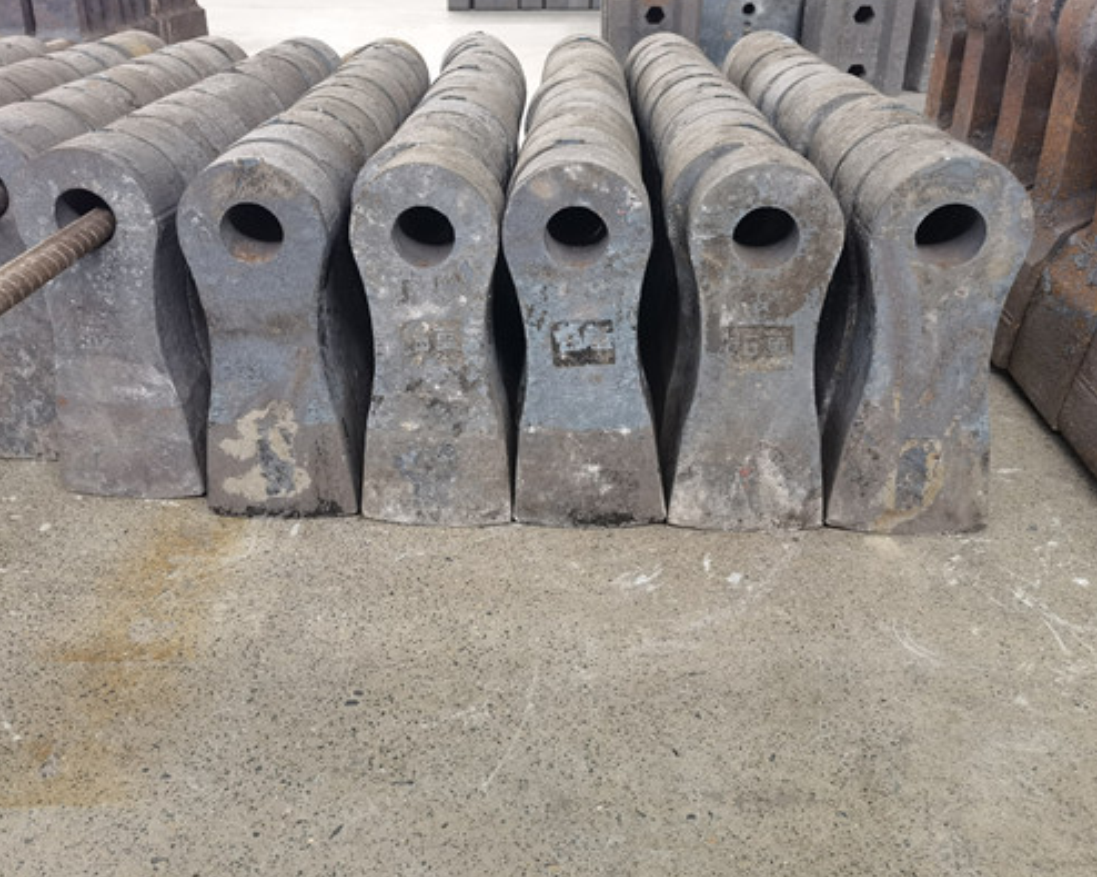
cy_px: 384
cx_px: 535
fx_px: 1039
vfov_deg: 45.7
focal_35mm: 32
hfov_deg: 55.7
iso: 320
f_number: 1.9
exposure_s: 1/60
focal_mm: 6.67
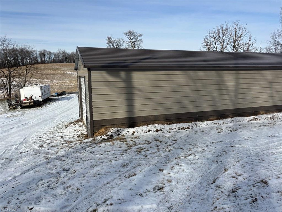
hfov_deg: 67.3
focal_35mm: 26
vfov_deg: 53.1
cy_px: 106
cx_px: 141
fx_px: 212
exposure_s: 1/4425
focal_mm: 5.96
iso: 50
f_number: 1.6
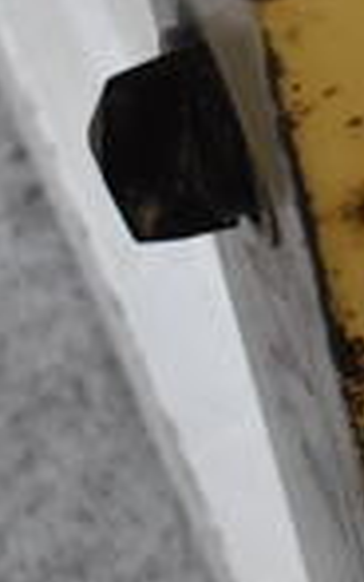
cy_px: -32
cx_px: 1068
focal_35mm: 229
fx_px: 3631
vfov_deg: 9.1
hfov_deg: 5.4
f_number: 4.8
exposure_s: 1/125
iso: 4000
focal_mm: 36
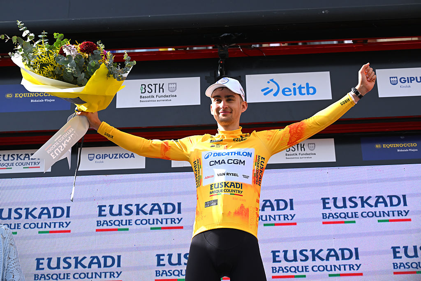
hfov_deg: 28.8
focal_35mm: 70
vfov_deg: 19.5
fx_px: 819
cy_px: 140
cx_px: 210
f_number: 5
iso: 320
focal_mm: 70
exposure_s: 1/800
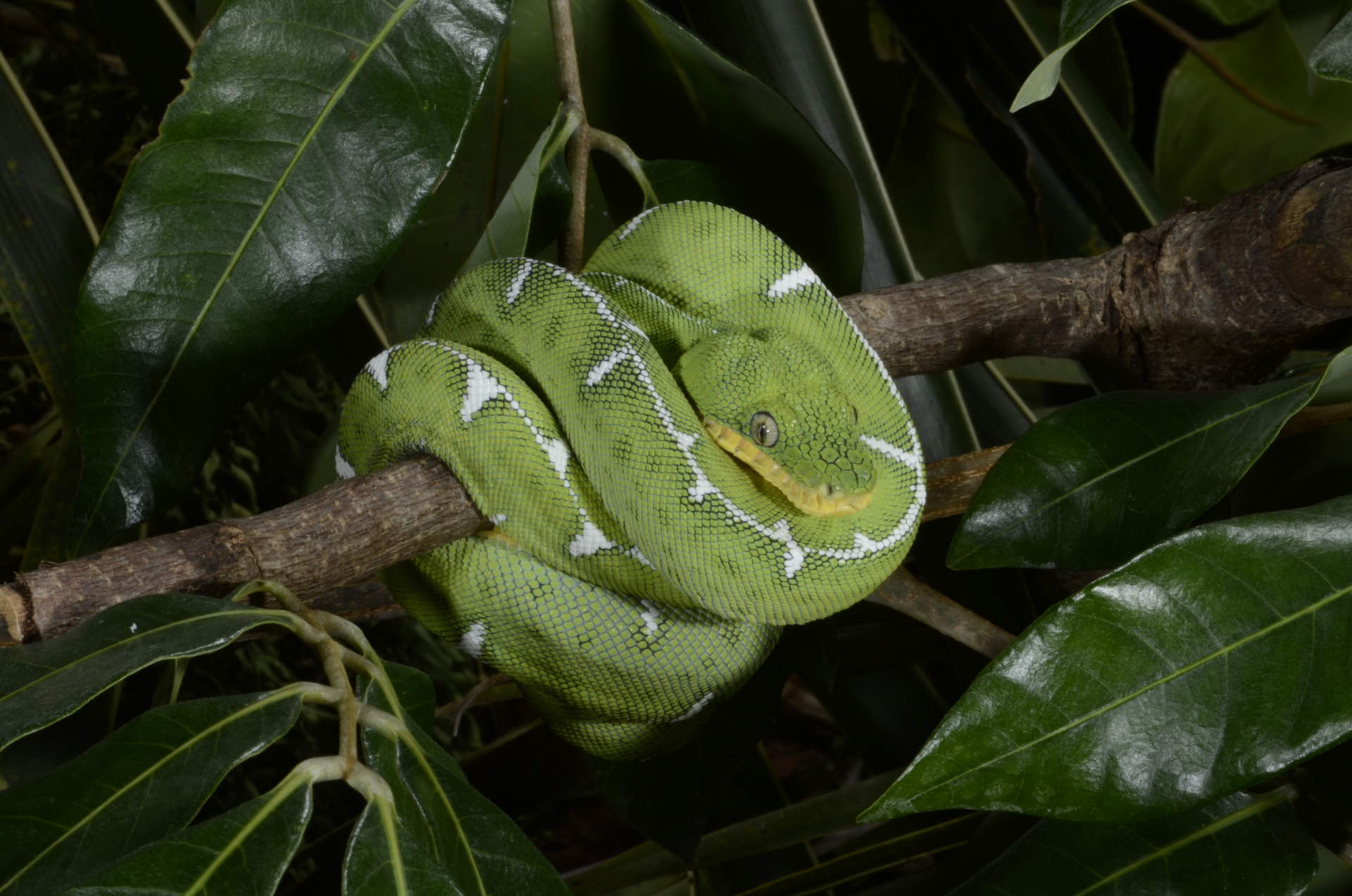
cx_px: 676
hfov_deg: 13.1
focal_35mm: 158
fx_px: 5903
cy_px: 448
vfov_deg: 8.7
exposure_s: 1/60
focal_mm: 105
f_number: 36
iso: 100
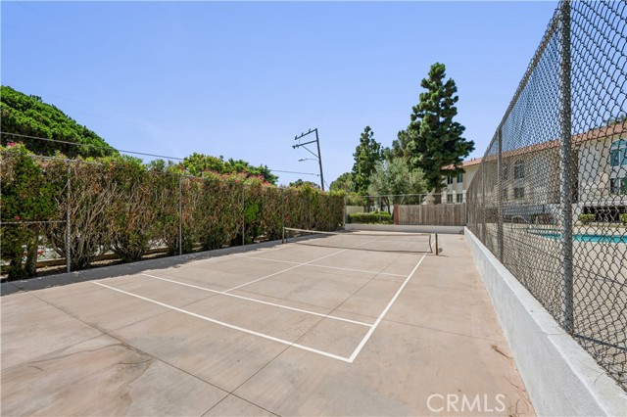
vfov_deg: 81.1
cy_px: 208
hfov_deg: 104.3
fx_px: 244
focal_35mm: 14
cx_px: 314
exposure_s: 1/250
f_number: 11
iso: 100
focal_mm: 14
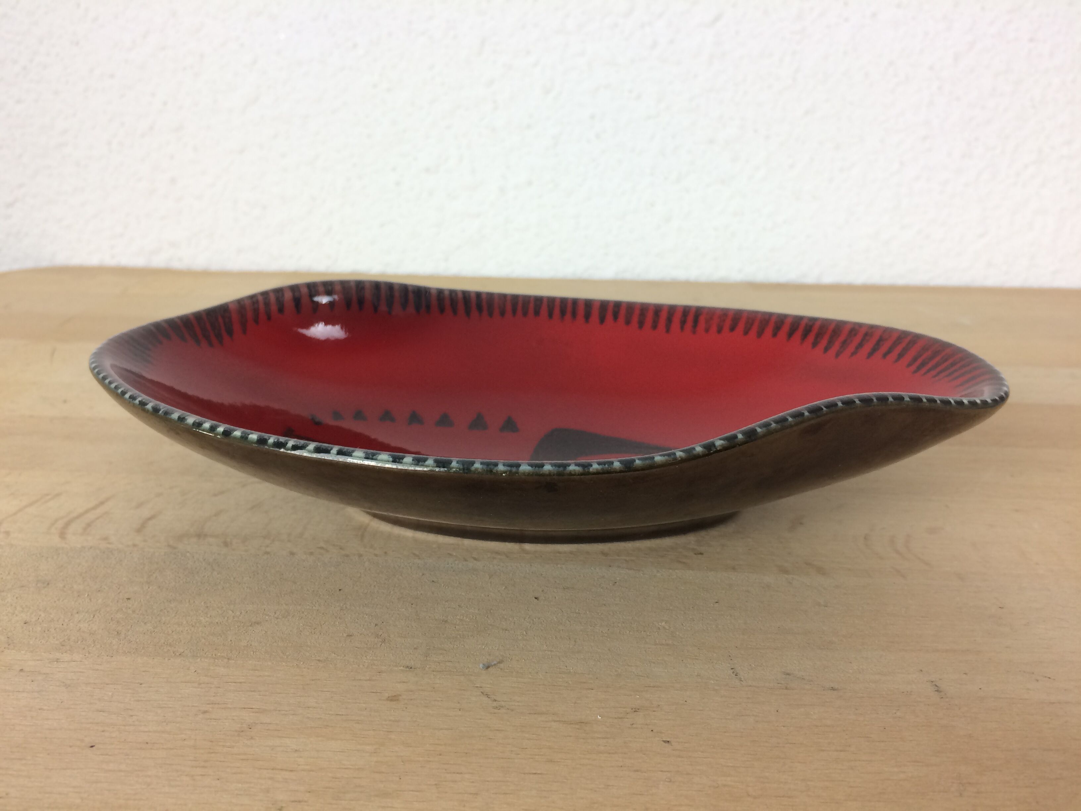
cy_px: 406
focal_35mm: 29
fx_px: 906
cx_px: 540
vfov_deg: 48.2
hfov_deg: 61.7
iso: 32
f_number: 2.2
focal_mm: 4.15
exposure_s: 1/33
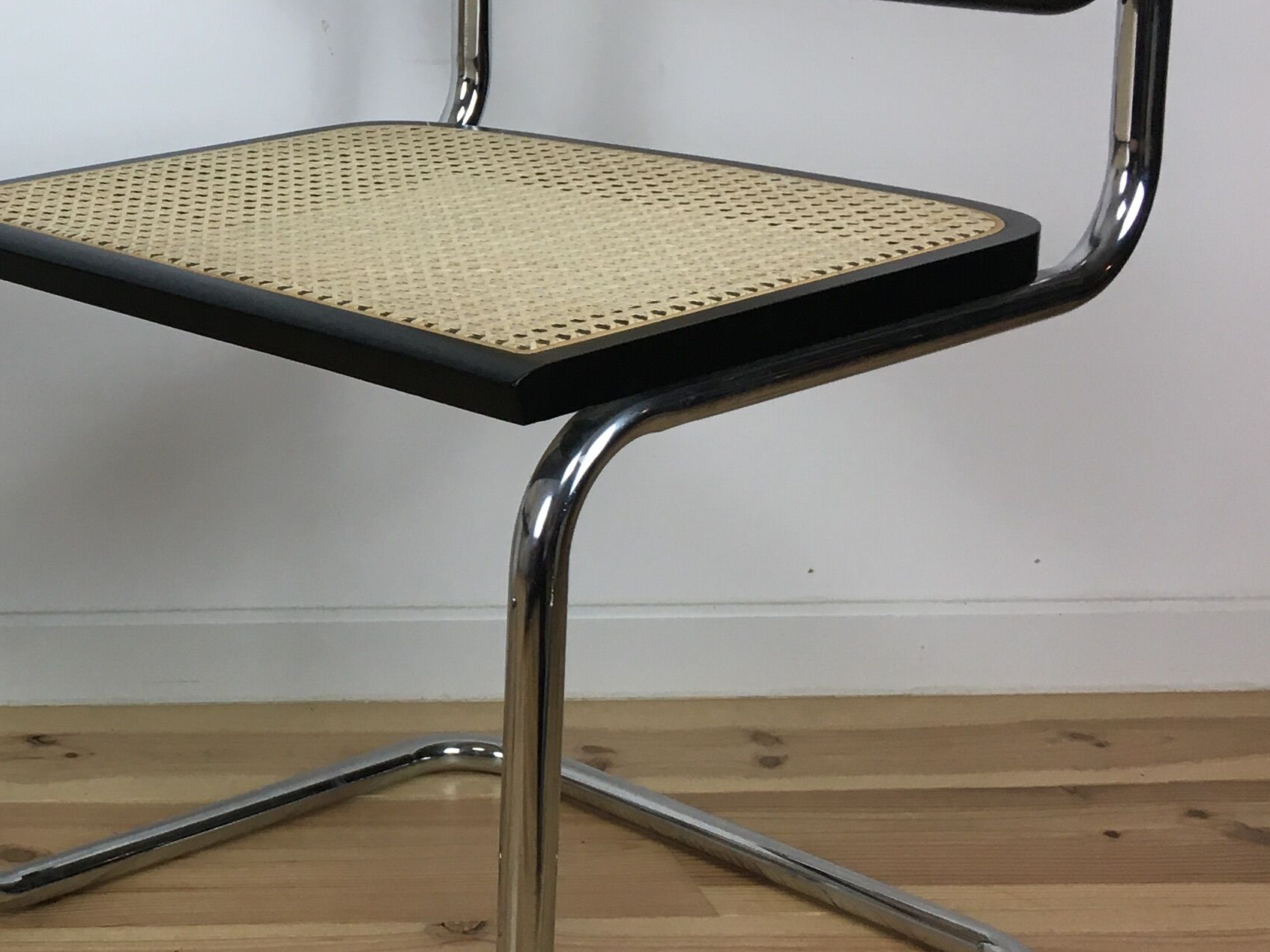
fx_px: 2531
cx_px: -163
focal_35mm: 69
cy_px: 346
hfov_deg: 25.8
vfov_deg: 21.3
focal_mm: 4.15
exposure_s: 1/33
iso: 25
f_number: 2.2
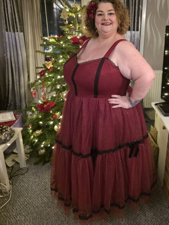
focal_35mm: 29
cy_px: 92
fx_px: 189
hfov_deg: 47.9
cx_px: 104
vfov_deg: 61.2
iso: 1250
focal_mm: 6.3
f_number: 1.7
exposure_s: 1/50.9
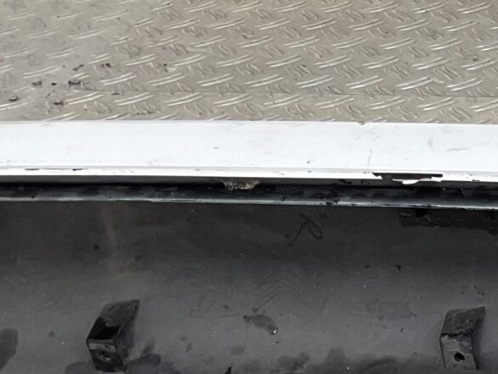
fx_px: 1813
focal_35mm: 126
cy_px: 514
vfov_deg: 11.4
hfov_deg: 13.7
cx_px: 949
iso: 20
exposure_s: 1/120
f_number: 1.8
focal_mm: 3
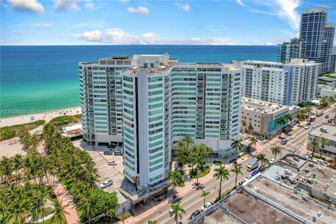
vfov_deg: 57.2
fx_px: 205
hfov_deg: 78.6
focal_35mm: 22
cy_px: 112
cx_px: 168
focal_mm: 8.38
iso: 110
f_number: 2.8
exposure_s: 1/3000
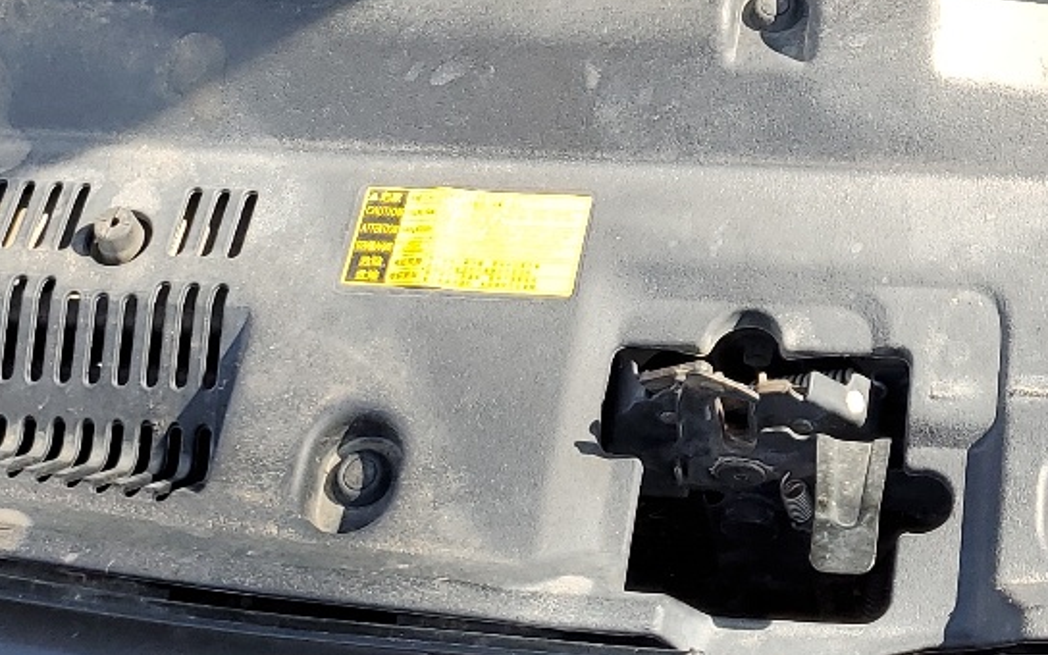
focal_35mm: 81
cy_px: -314
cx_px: 971
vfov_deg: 15.0
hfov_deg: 24.7
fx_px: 2313
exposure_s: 1/588
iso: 50
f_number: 1.5
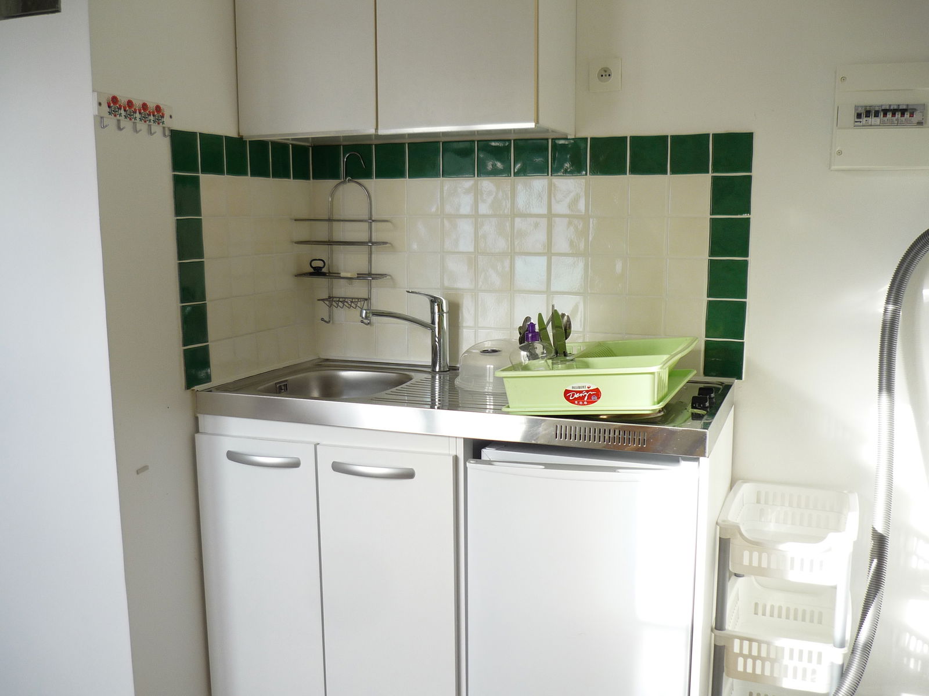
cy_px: 348
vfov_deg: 42.9
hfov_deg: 55.4
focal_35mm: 33
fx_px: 886
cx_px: 464
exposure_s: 1/60
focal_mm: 5.5
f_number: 2.8
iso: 100
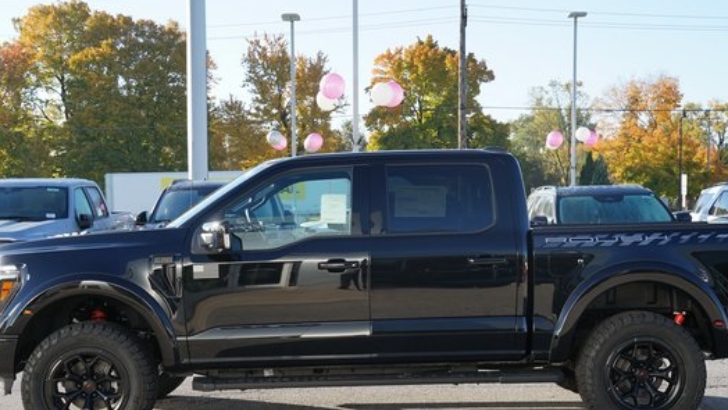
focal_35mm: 55
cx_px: 396
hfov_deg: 37.8
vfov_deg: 21.8
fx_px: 1062
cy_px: 258
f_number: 8
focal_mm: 43
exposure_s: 1/100
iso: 100
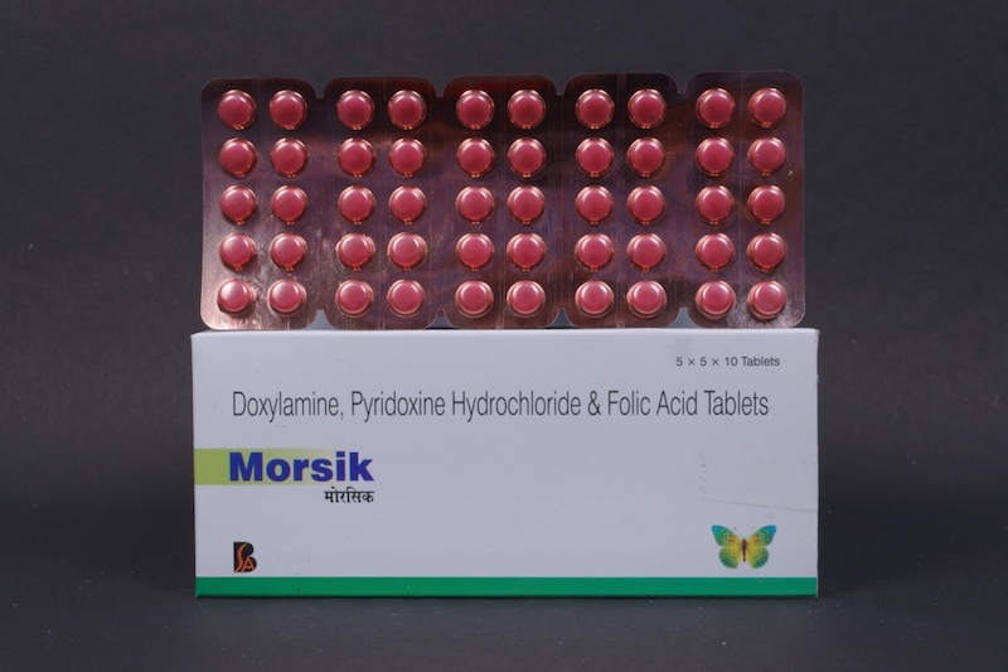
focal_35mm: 60
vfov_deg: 22.6
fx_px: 1680
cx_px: 504
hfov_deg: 33.4
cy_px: 336
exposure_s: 1/160
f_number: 16
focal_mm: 40
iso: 100
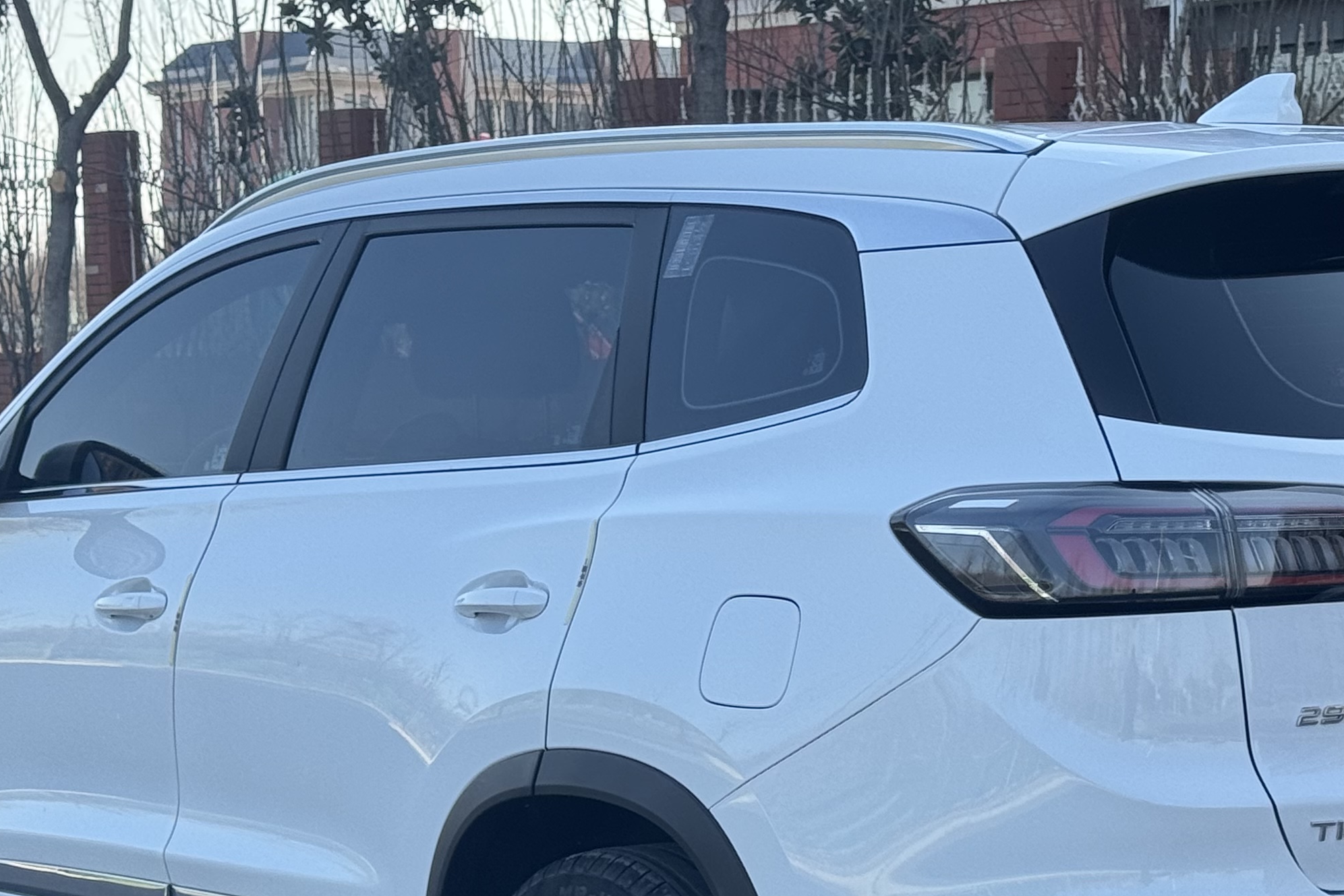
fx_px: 3771
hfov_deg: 20.2
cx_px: 823
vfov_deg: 13.5
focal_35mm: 101
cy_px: 706
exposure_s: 1/1524
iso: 64
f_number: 1.78
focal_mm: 6.76
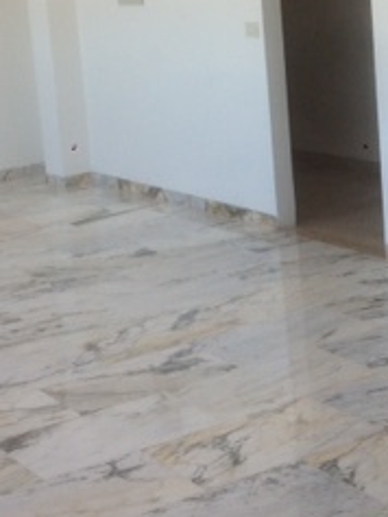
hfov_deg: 16.6
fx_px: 1329
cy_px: 155
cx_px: 157
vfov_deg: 21.9
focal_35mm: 89
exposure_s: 1/132
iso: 50
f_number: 2.4
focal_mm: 4.12
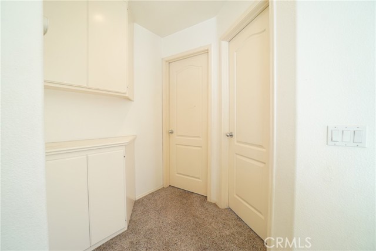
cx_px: 188
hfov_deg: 100.4
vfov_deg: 77.4
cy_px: 126
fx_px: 157
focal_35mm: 15
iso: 800
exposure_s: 1/50
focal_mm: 10
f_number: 7.1
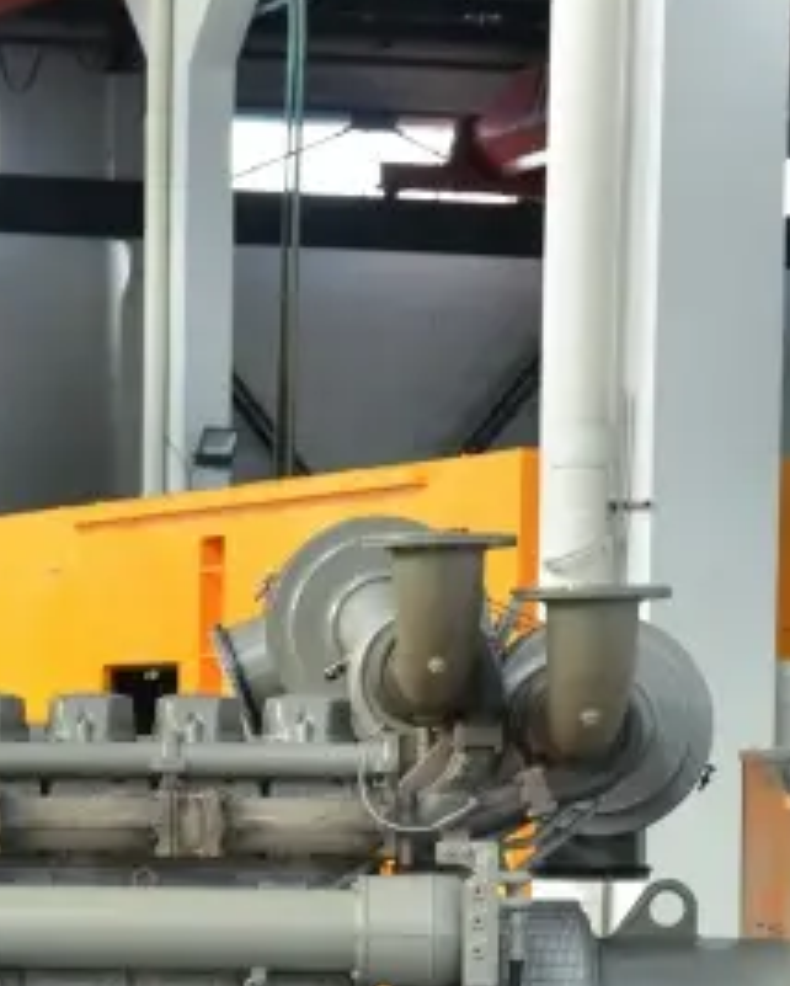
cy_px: 938
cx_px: 15
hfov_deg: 9.6
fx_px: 4671
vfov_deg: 11.9
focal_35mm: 160
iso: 400
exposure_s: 1/80
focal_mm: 38
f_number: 4.5
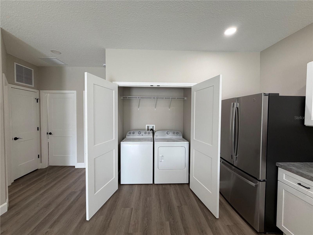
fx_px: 127
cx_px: 156
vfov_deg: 85.7
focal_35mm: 14
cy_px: 118
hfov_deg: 102.1
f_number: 2.2
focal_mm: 2.22
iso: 160
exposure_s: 1/120
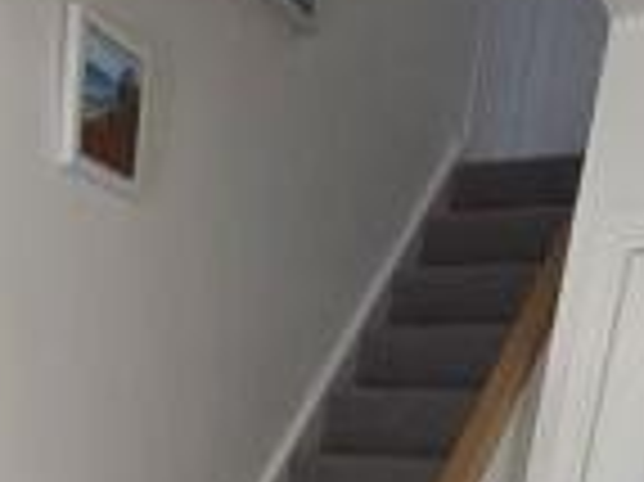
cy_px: 917
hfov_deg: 35.3
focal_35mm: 53
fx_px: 985
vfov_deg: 19.1
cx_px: 155
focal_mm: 2.2
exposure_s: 1/100
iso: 200
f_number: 1.9
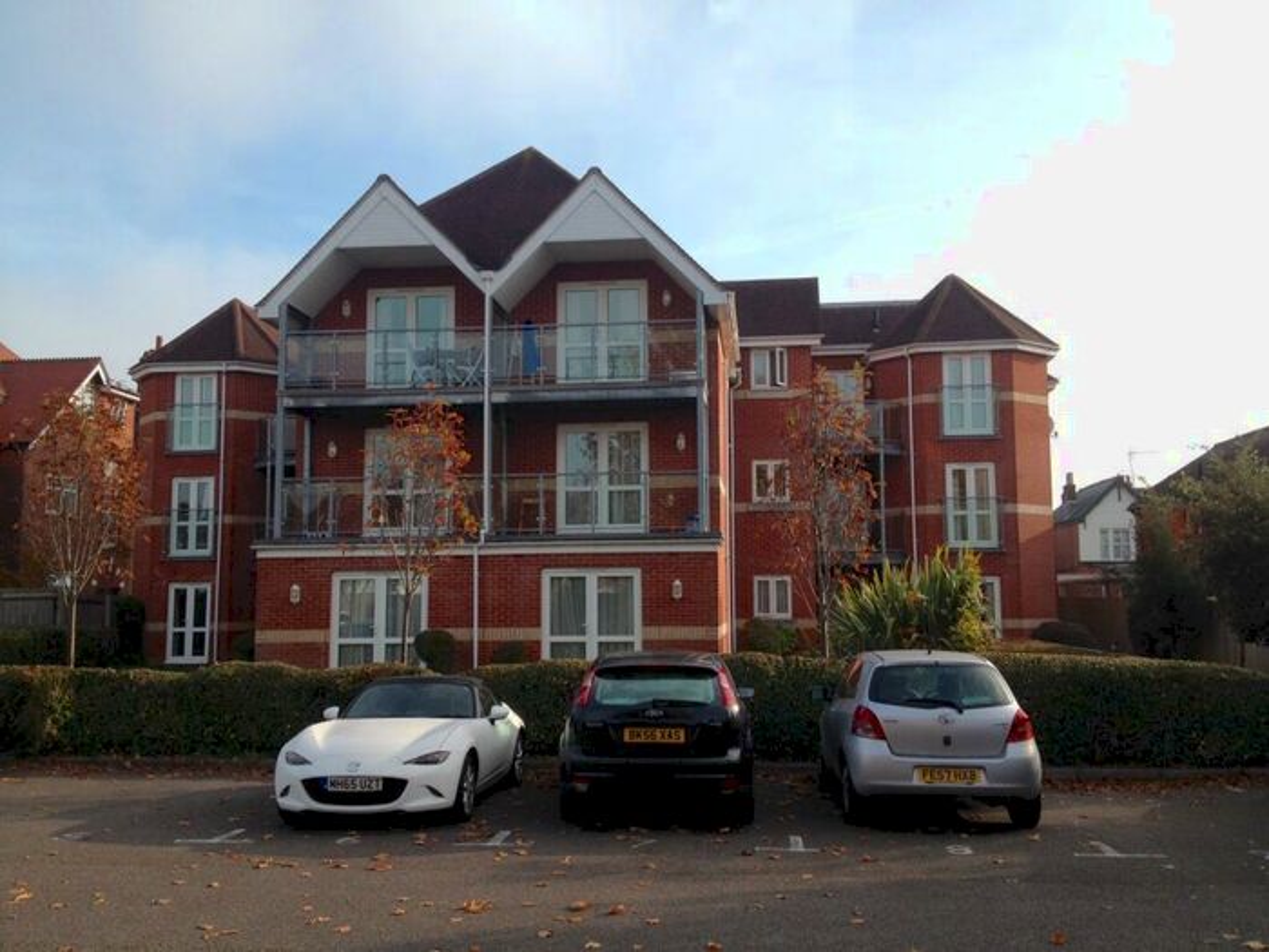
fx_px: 1283
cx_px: 634
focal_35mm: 35
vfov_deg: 40.7
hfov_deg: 52.6
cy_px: 476
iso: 50
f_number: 2.4
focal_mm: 4.28
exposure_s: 1/1151
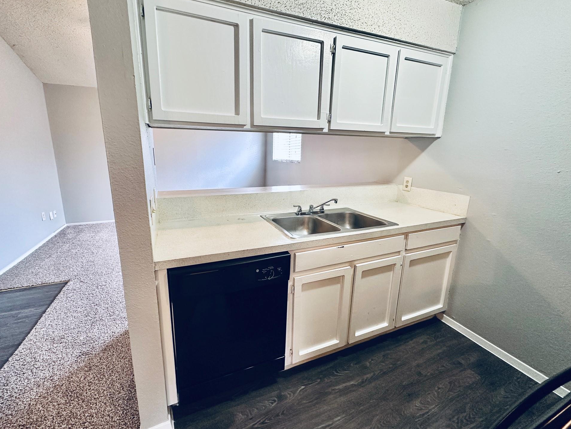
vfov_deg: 81.7
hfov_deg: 98.0
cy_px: 203
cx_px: 268
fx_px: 247
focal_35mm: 15
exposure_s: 1/60
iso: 160
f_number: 2.2
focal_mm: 2.22
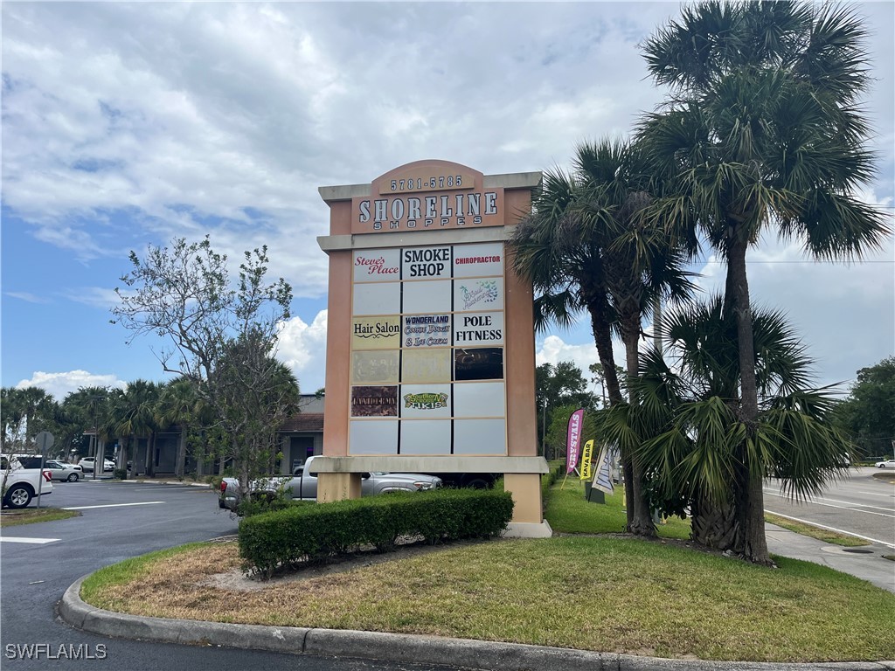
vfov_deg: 53.1
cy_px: 336
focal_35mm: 26
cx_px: 448
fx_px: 672
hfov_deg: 67.3
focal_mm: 5.1
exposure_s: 1/4310
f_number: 1.6
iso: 50
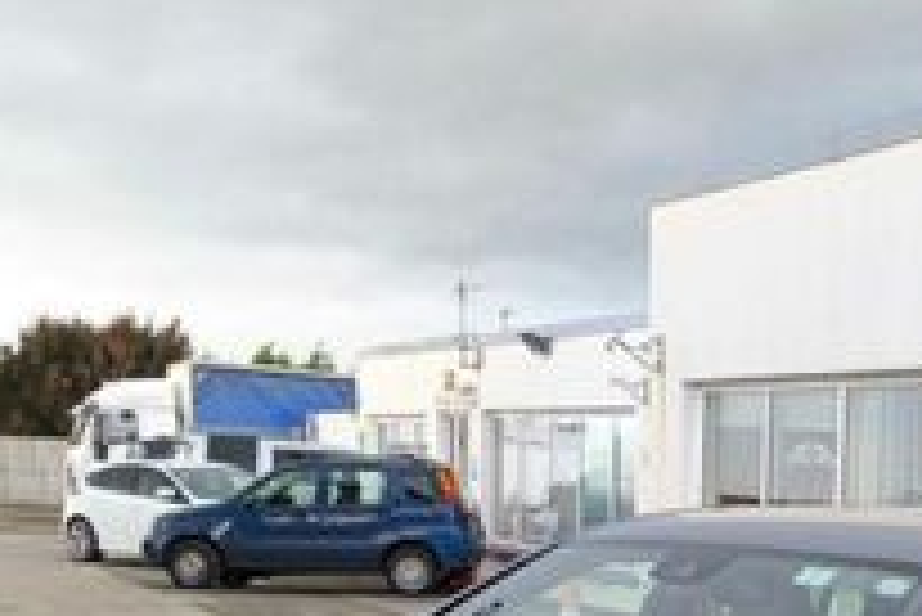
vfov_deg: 17.2
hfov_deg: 25.1
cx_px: 971
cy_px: 737
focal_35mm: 76
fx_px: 1948
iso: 50
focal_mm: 4.71
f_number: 1.7
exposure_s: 1/138
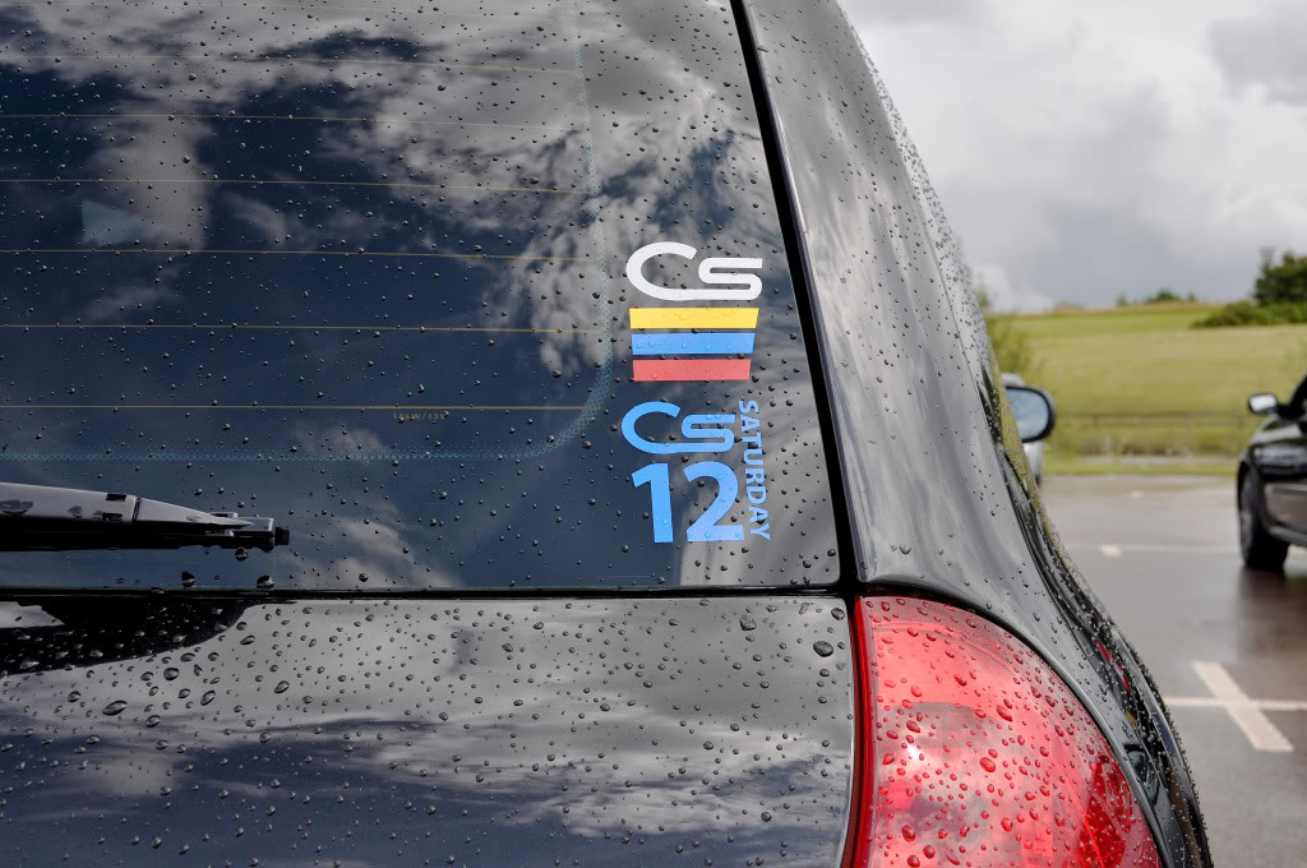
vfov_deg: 36.8
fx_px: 1305
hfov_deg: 53.2
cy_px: 434
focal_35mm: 36
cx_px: 654
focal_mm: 24
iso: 200
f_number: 8
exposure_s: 1/250
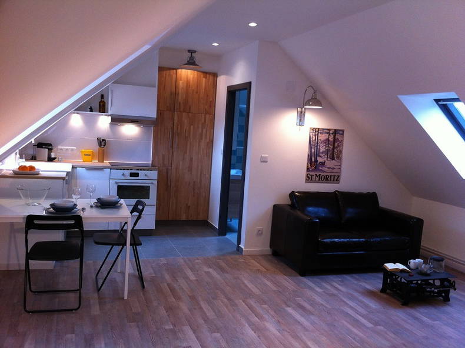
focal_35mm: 35
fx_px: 470
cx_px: 232
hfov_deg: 52.6
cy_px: 174
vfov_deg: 40.7
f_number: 2.8
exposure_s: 1/17
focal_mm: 3.85
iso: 125
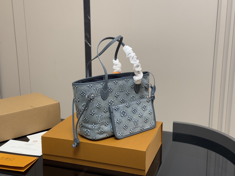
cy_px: 88
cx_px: 118
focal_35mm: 48
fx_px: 326
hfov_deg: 39.7
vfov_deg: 30.3
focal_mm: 6.76
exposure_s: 1/50
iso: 80
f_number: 1.78
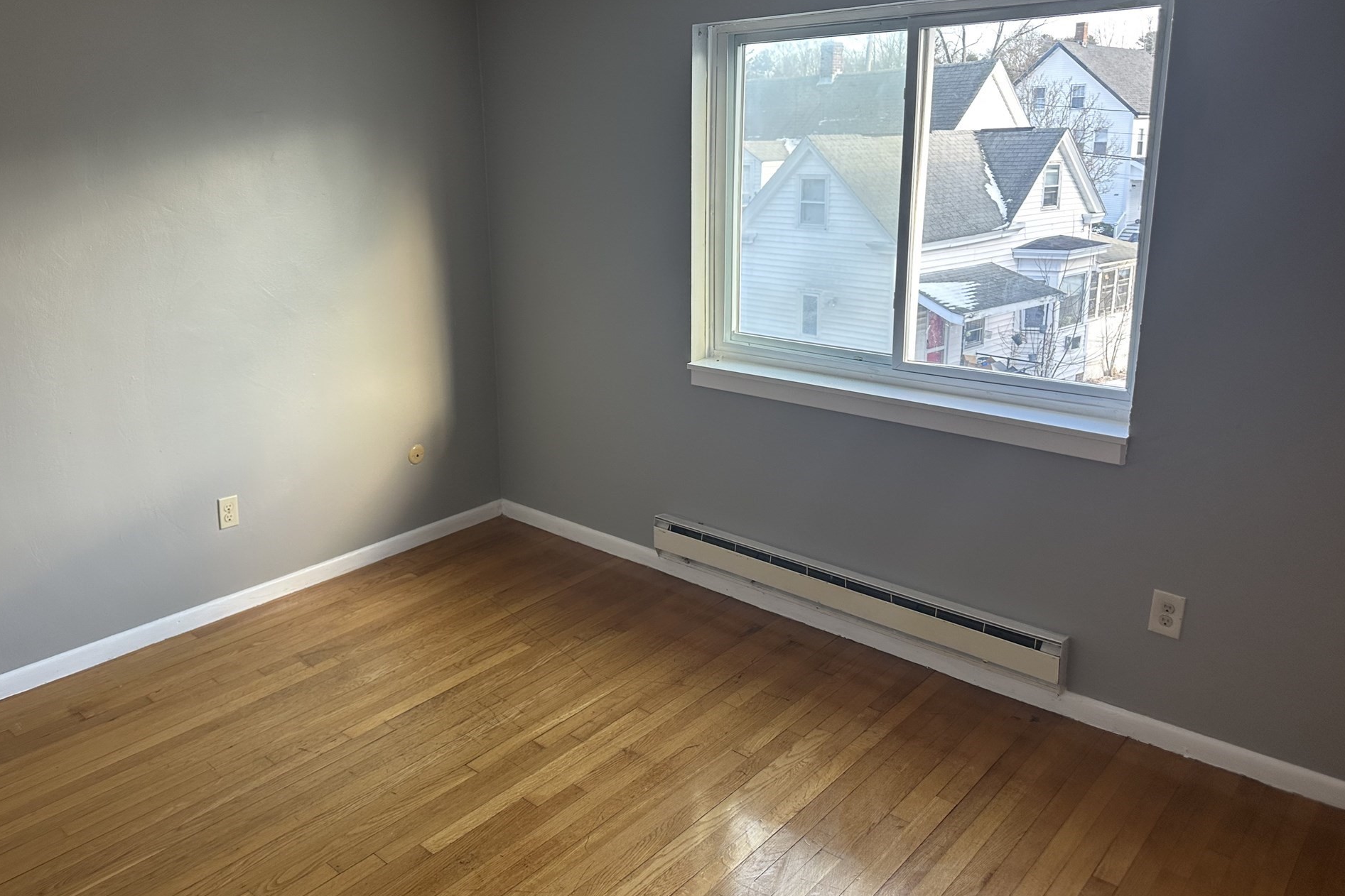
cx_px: 628
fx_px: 1009
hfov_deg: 67.3
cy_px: 366
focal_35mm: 27
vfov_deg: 47.7
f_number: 1.78
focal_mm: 6.86
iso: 100
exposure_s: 1/120
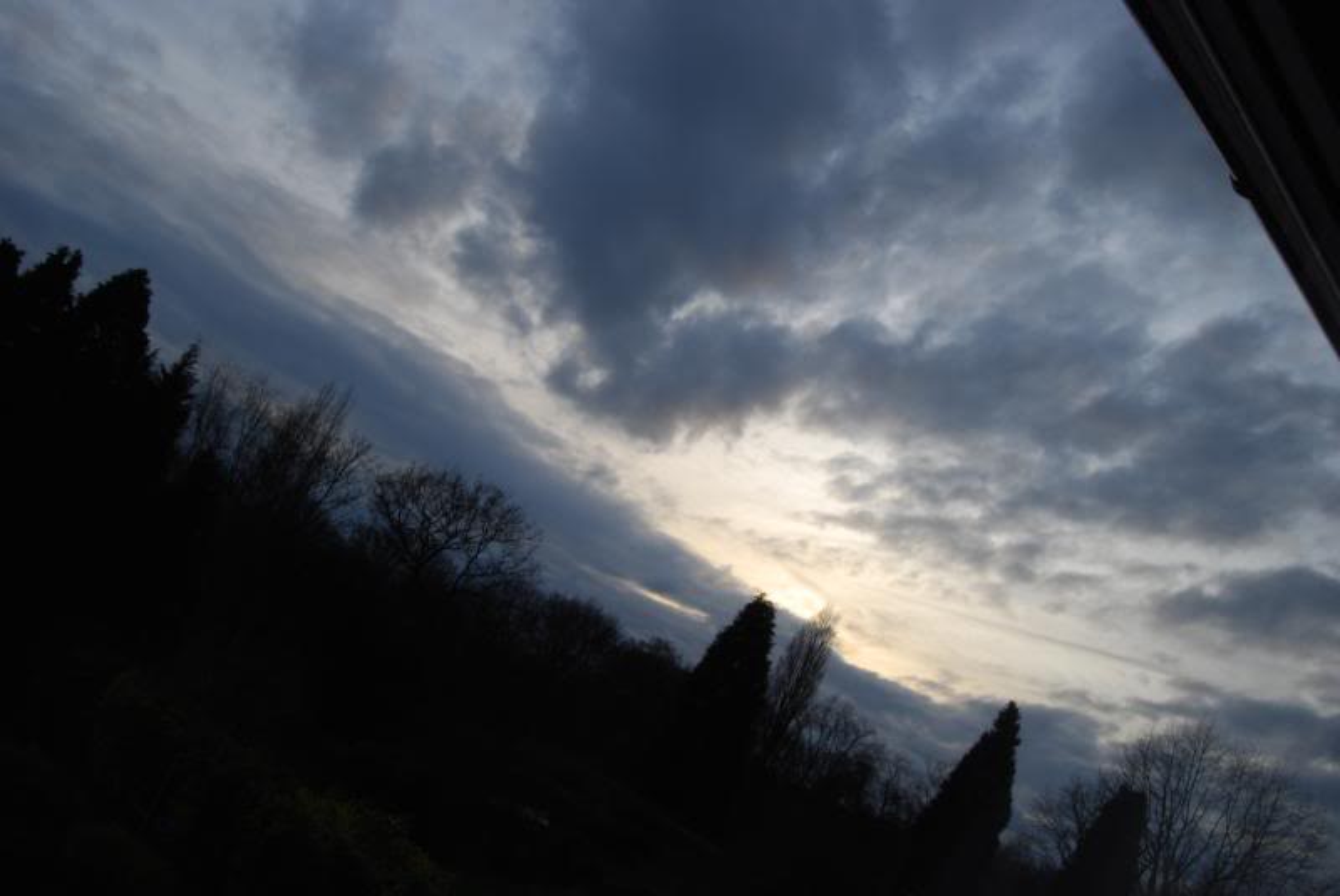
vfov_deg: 40.0
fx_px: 1229
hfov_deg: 57.2
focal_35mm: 33
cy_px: 448
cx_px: 670
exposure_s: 1/125
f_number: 11
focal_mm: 22
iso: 200
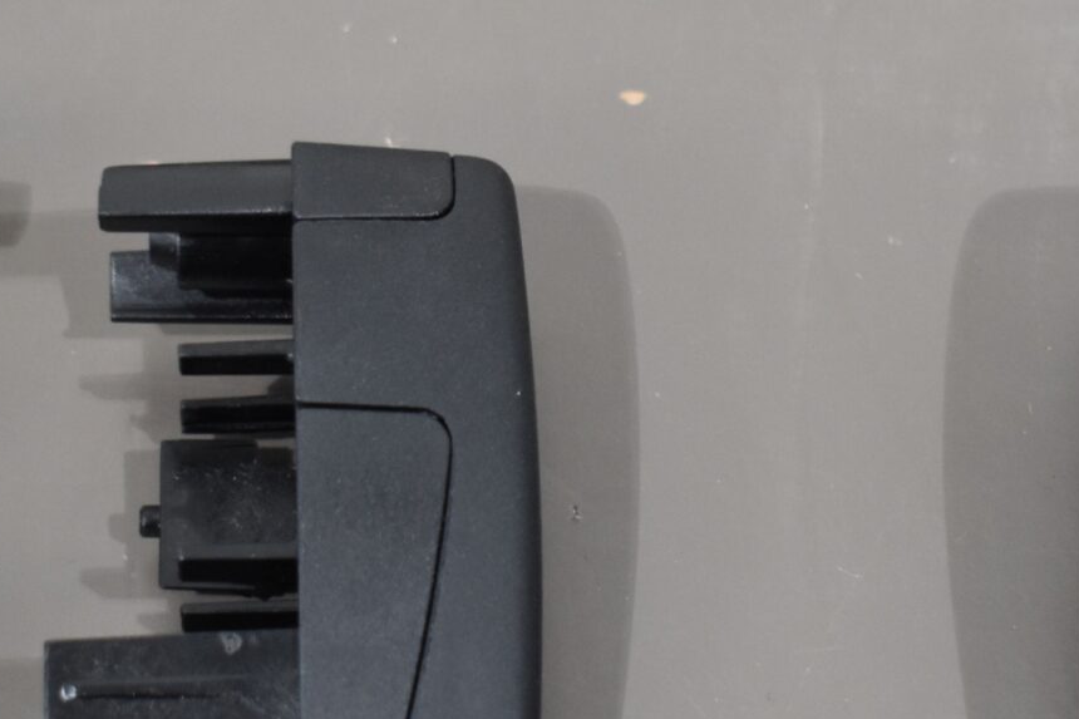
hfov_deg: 14.8
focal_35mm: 138
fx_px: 4150
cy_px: 449
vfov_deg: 9.9
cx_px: 804
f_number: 4.2
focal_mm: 31
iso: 1000
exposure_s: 1/125
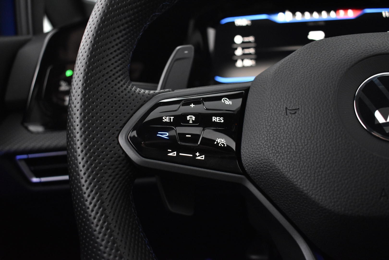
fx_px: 405
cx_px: 194
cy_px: 130
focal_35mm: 38
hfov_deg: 51.3
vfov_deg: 35.5
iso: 2800
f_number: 4
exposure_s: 1/40
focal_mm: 25
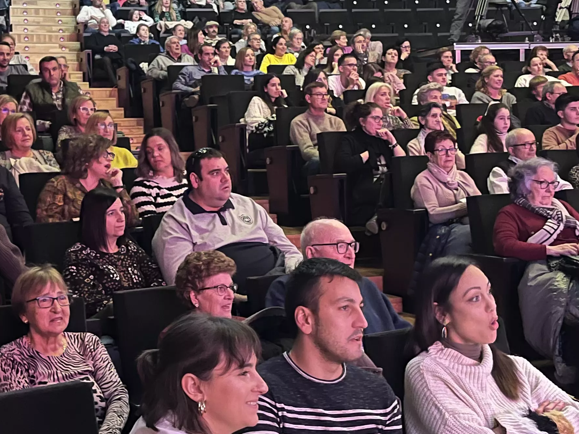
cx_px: 195
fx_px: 987
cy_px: 182
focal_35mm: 59
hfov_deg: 32.4
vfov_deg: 24.8
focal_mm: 5.1
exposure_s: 1/25
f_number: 1.6
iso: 1250
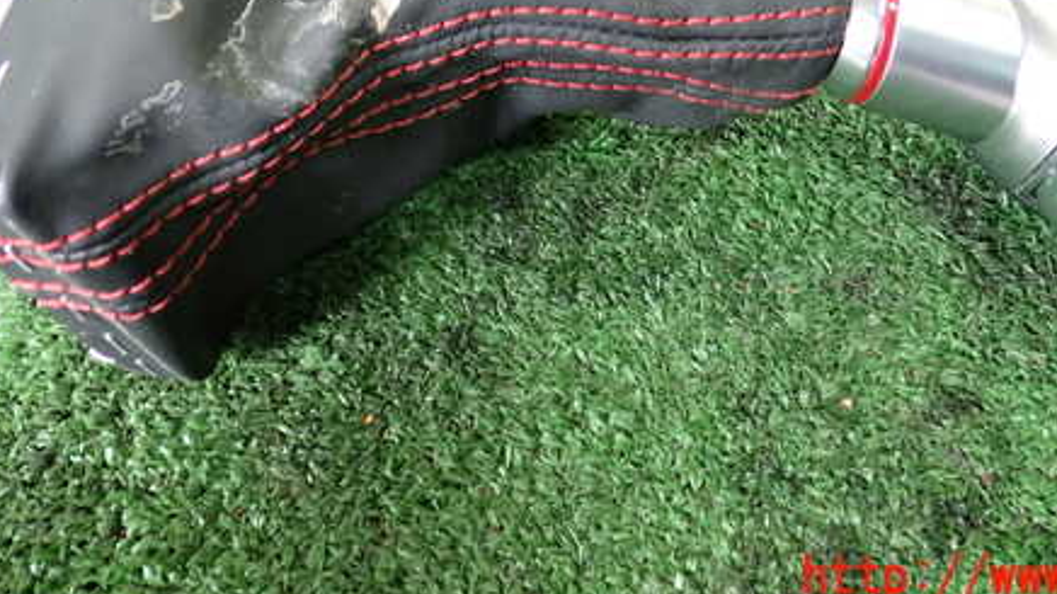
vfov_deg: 25.7
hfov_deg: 45.3
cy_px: 63
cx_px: 623
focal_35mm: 45
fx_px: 1261
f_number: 2.3
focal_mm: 5.4
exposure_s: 1/30
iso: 400
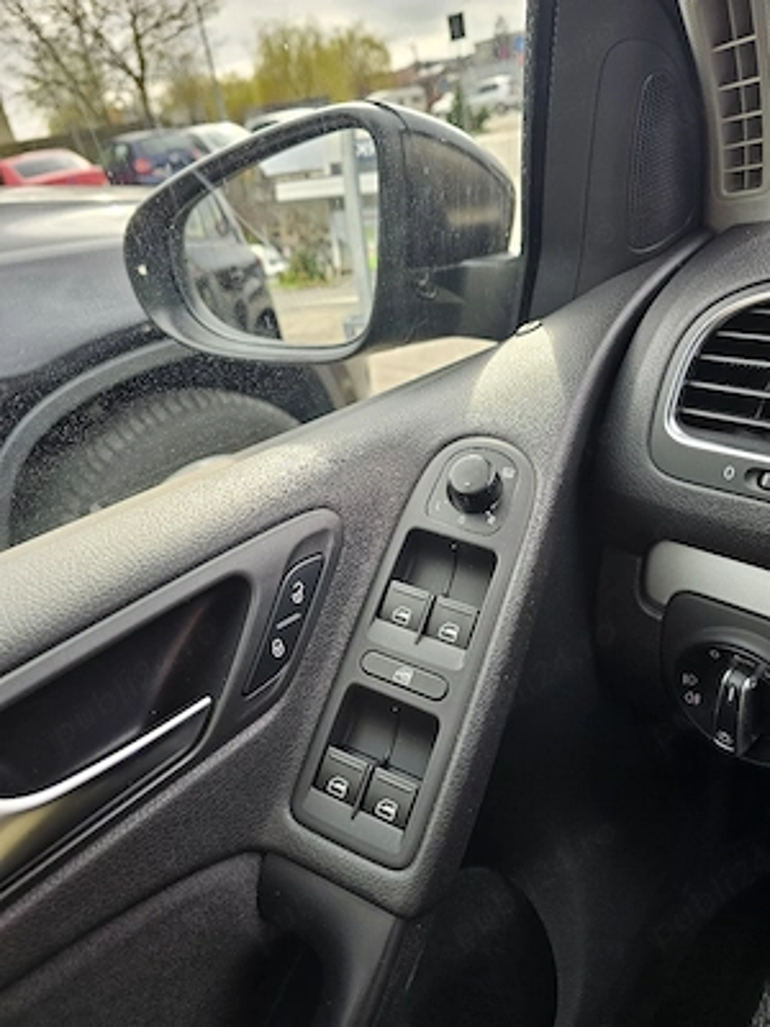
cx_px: 385
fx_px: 682
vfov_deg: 73.9
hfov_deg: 58.9
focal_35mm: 23
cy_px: 514
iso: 32
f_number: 1.7
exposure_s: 1/182
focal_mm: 6.3
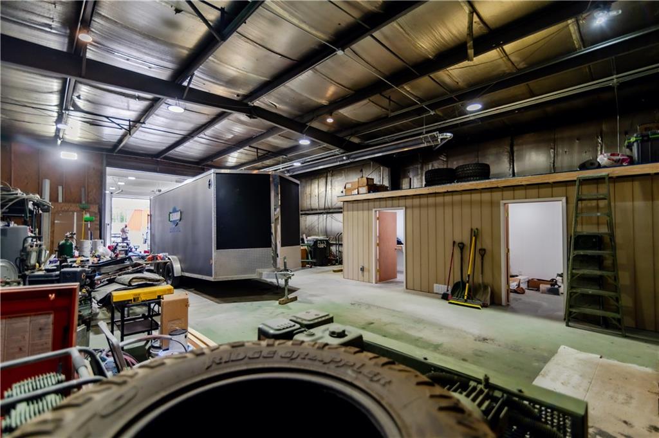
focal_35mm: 16
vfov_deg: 73.7
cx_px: 330
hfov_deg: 96.8
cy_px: 219
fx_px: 293
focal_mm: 16
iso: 400
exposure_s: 1/250
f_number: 2.8
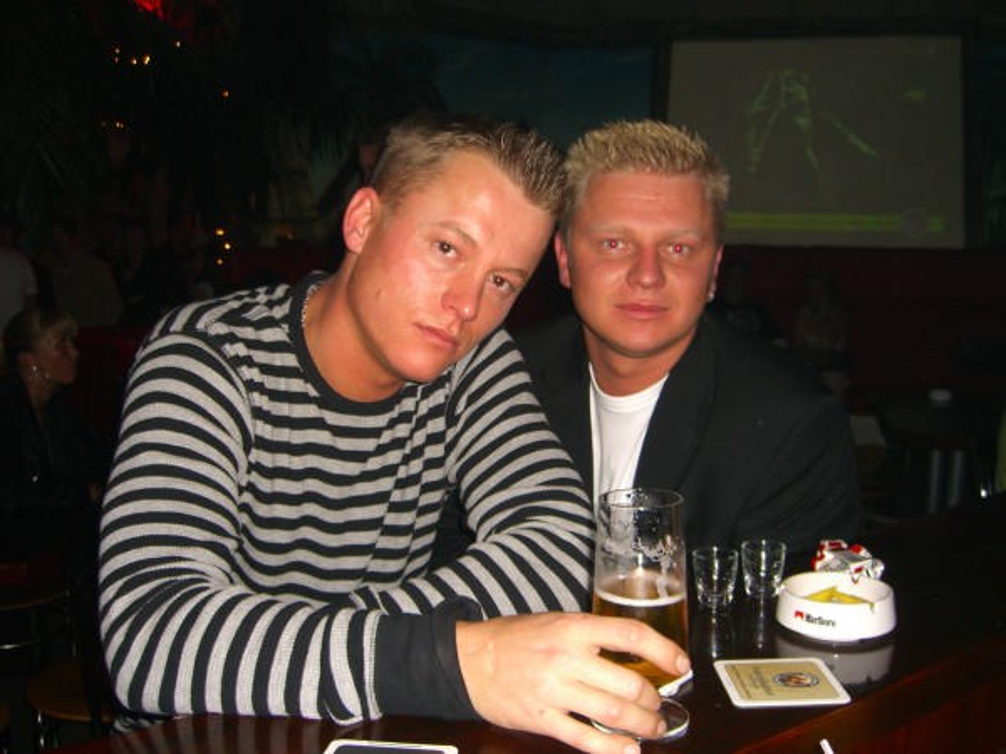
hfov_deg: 49.0
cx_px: 503
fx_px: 1104
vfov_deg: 37.7
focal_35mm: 38
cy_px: 377
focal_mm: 7.9
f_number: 2.8
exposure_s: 1/60
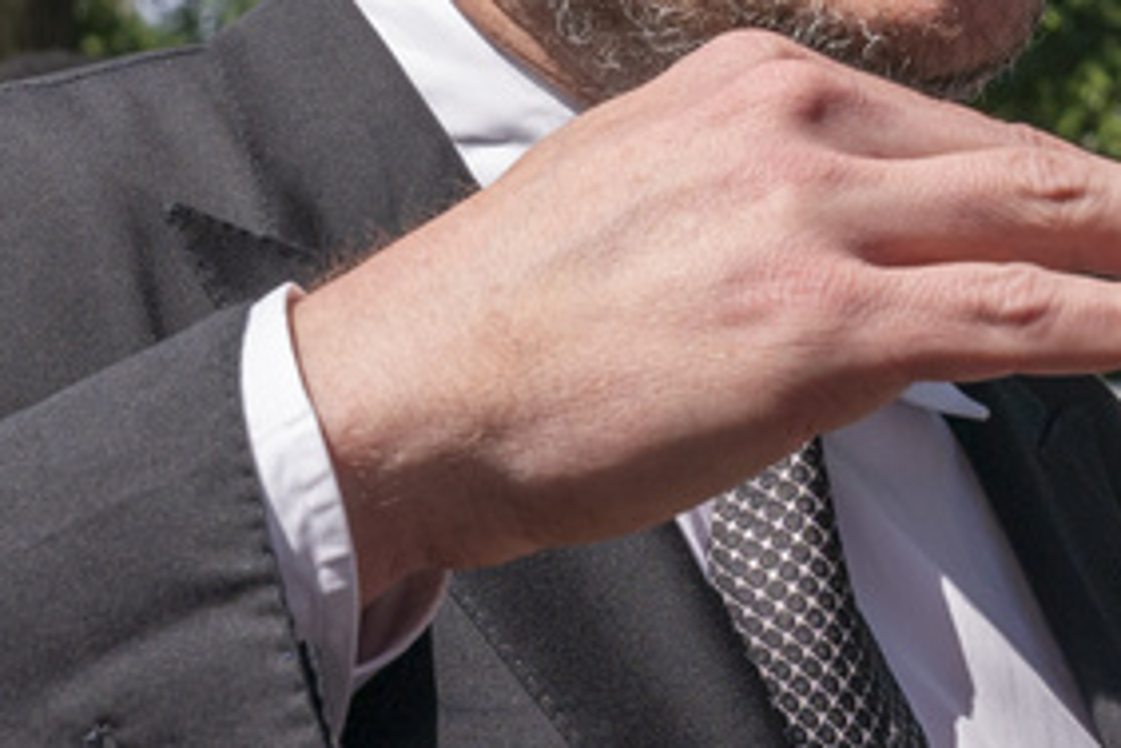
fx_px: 5200
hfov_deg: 12.3
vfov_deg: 8.2
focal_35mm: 167
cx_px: 751
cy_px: -2
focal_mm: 46
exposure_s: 1/800
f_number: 10
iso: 500
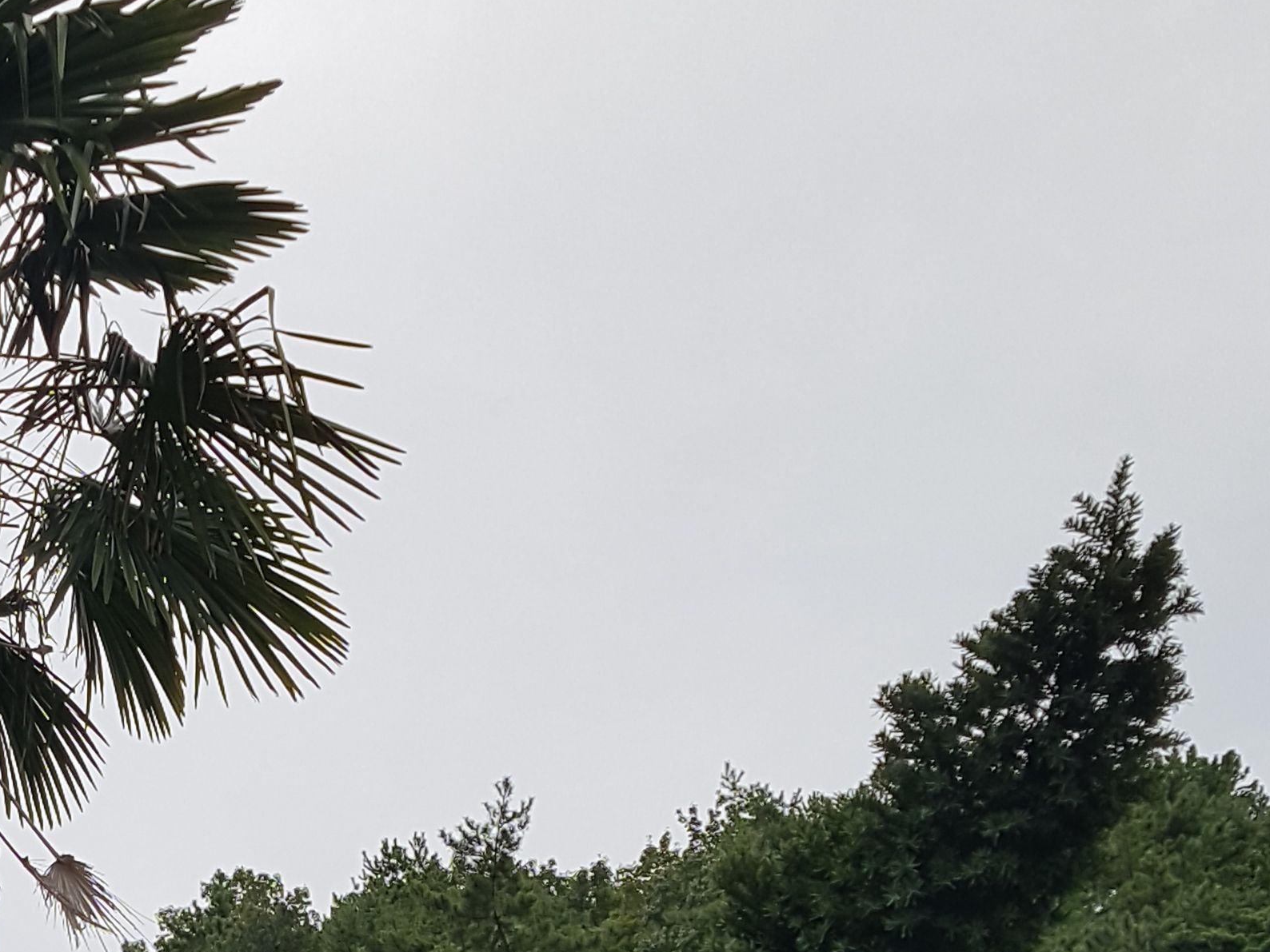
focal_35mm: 66
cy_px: 1117
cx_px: 242
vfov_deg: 20.9
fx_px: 2421
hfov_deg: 28.7
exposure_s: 1/2368
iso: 50
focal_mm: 4.2
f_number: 1.7
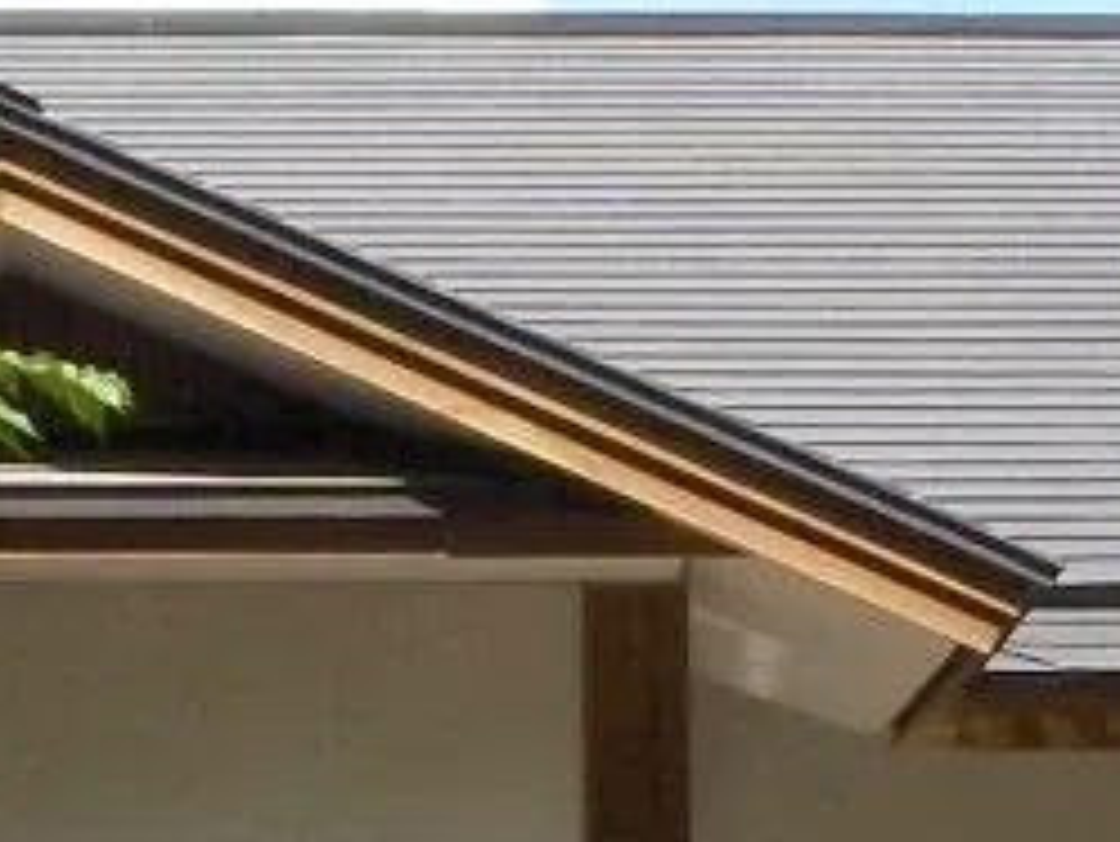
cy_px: 883
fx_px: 4661
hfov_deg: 13.7
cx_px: 531
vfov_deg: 10.2
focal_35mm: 144
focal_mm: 5.8
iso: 100
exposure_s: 1/407
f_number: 4
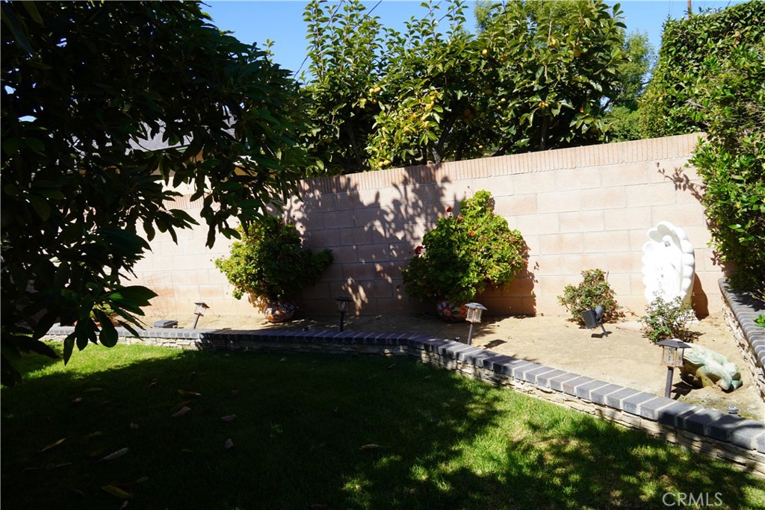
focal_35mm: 27
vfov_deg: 47.9
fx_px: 574
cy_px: 255
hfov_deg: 67.4
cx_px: 382
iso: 100
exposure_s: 1/125
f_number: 9
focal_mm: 18
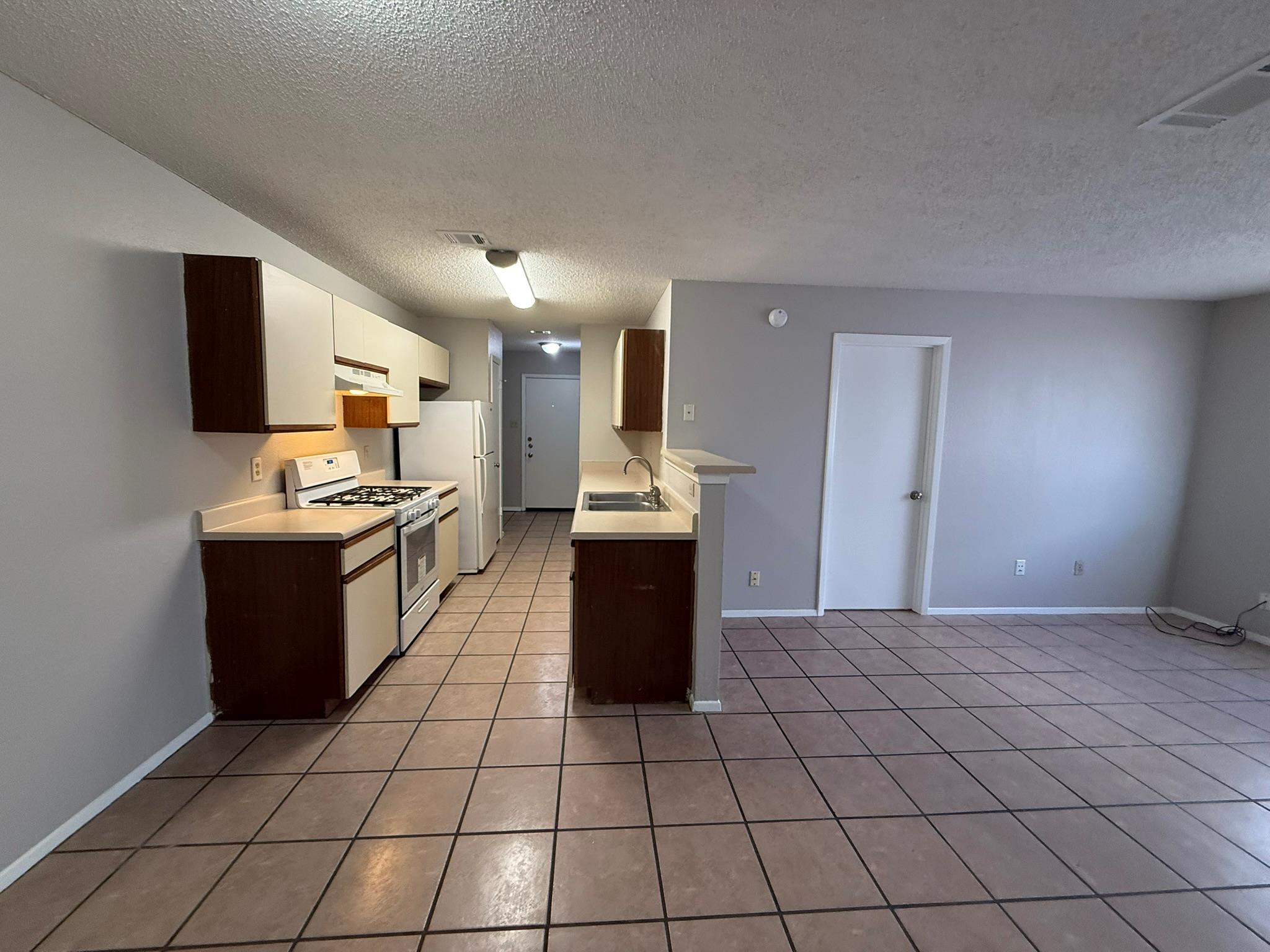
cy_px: 476
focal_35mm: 14
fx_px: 514
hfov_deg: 102.1
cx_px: 635
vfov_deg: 85.7
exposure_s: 1/120
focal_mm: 2.22
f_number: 2.2
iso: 320
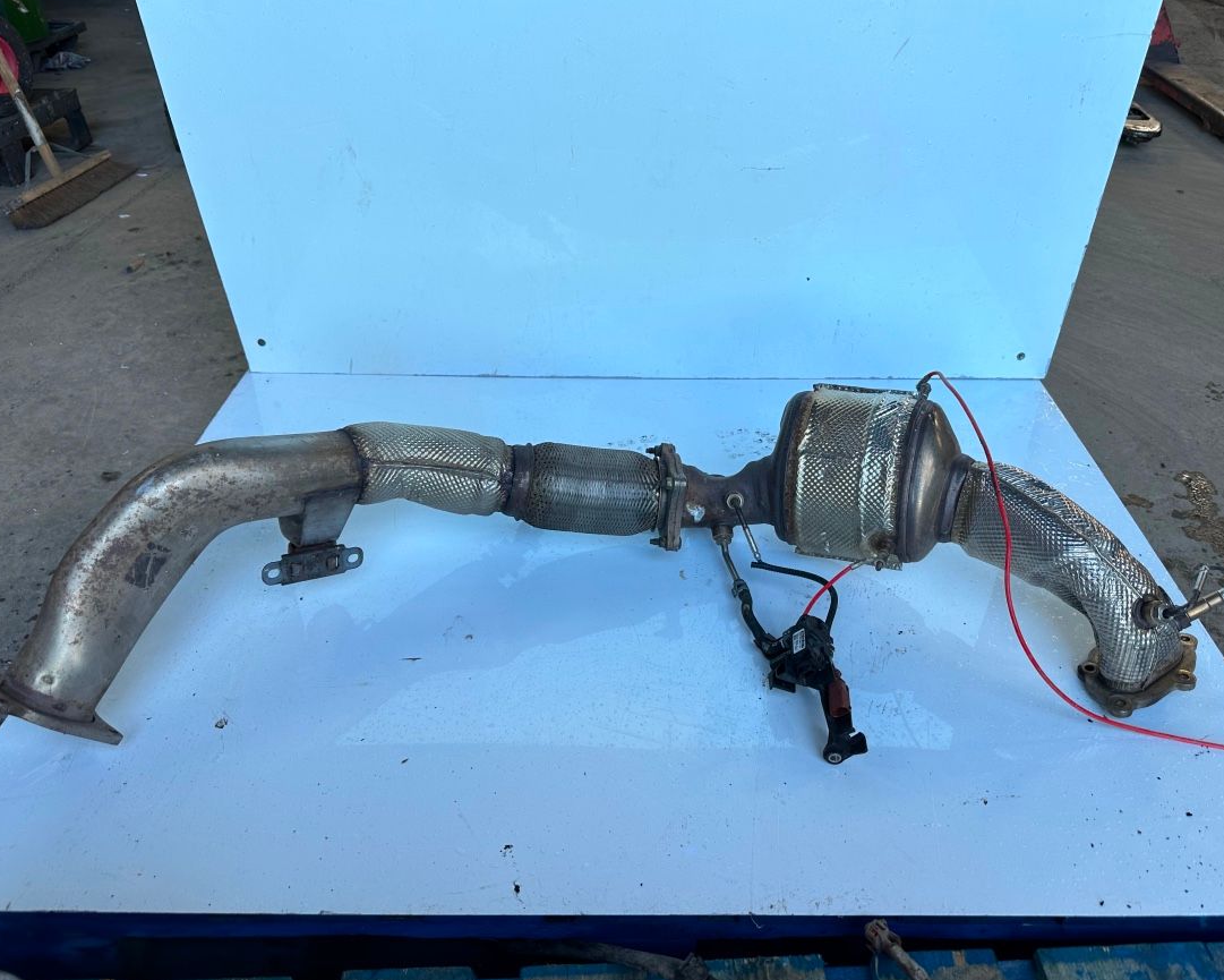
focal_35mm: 26
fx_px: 942
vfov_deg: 54.9
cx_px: 652
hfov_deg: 66.0
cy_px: 474
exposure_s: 1/140
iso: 64
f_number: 1.78
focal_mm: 6.86
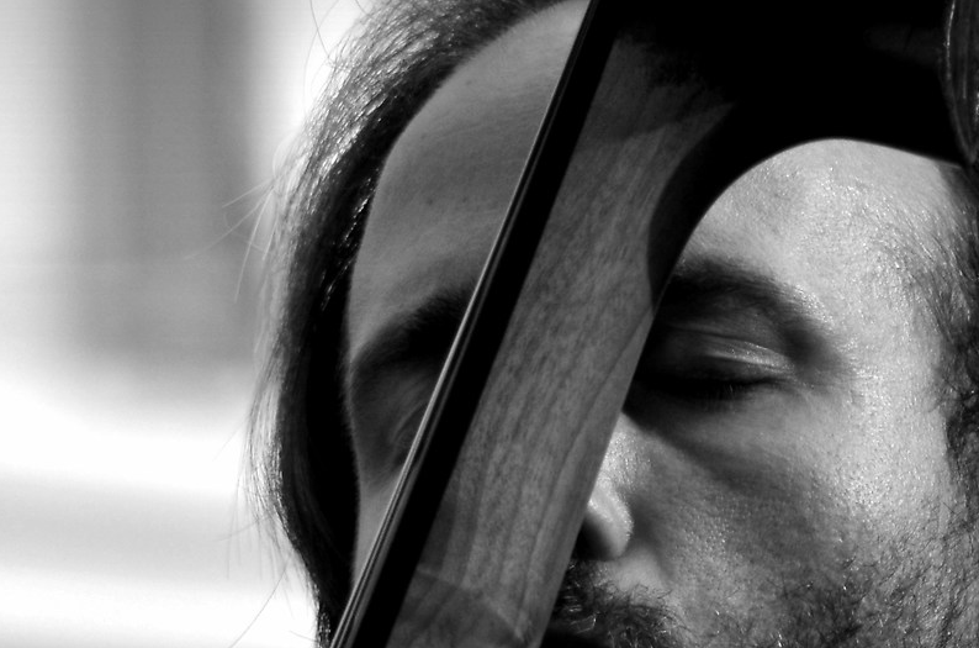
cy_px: 613
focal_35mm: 1361
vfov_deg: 1.0
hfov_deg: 1.5
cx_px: 547
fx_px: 36916
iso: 200
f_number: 8
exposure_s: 1/500
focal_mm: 300
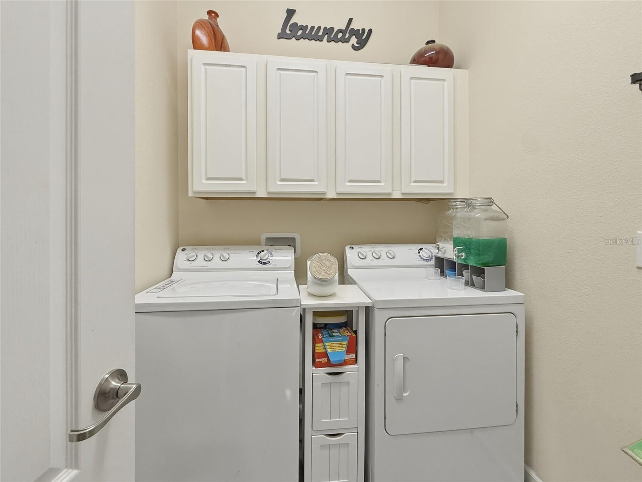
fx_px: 260
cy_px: 241
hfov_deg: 102.1
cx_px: 321
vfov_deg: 85.7
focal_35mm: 14
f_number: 2.2
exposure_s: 1/120
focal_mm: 2.2
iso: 200
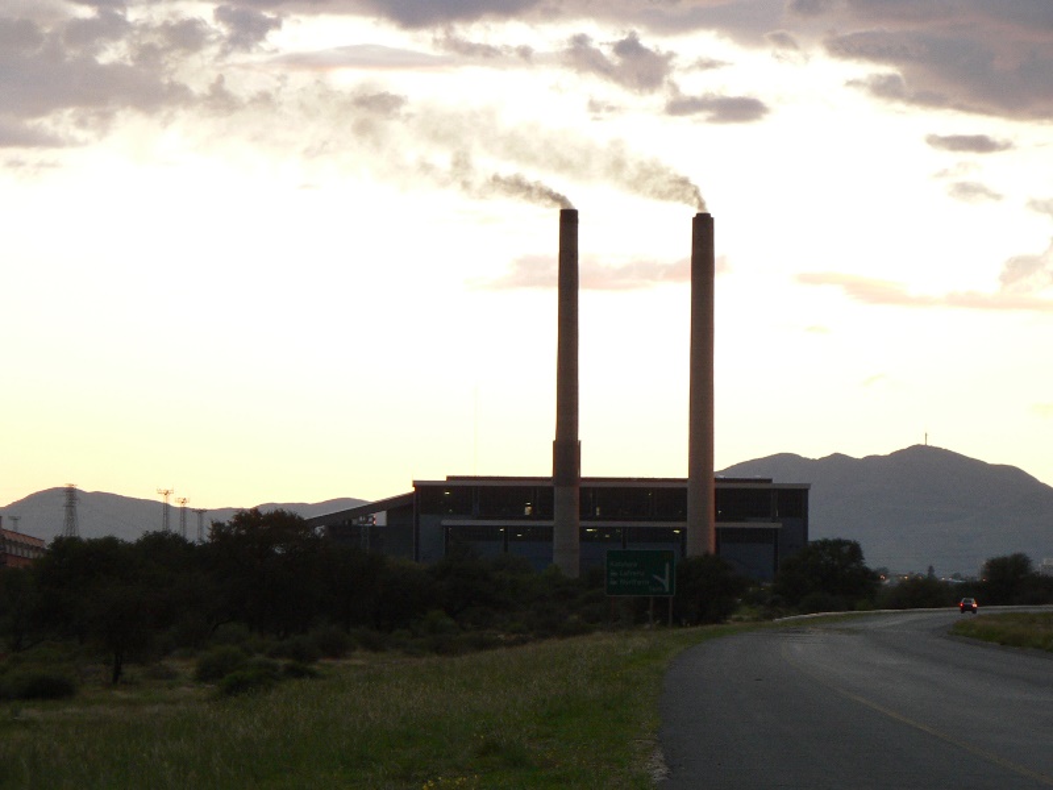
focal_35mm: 220
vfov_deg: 6.8
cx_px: 526
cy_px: 395
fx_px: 6692
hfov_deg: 9.0
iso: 150
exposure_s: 1/30
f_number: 3.3
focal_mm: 37.7
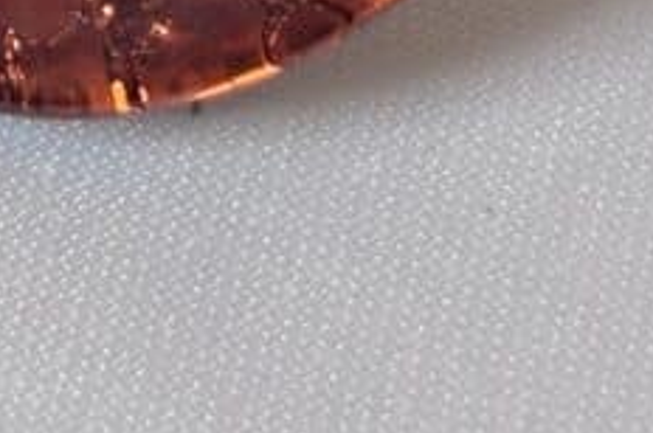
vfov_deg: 5.4
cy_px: -776
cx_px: -346
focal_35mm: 239
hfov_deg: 8.4
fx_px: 4329
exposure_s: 1/100
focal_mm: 5.96
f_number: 1.6
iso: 25
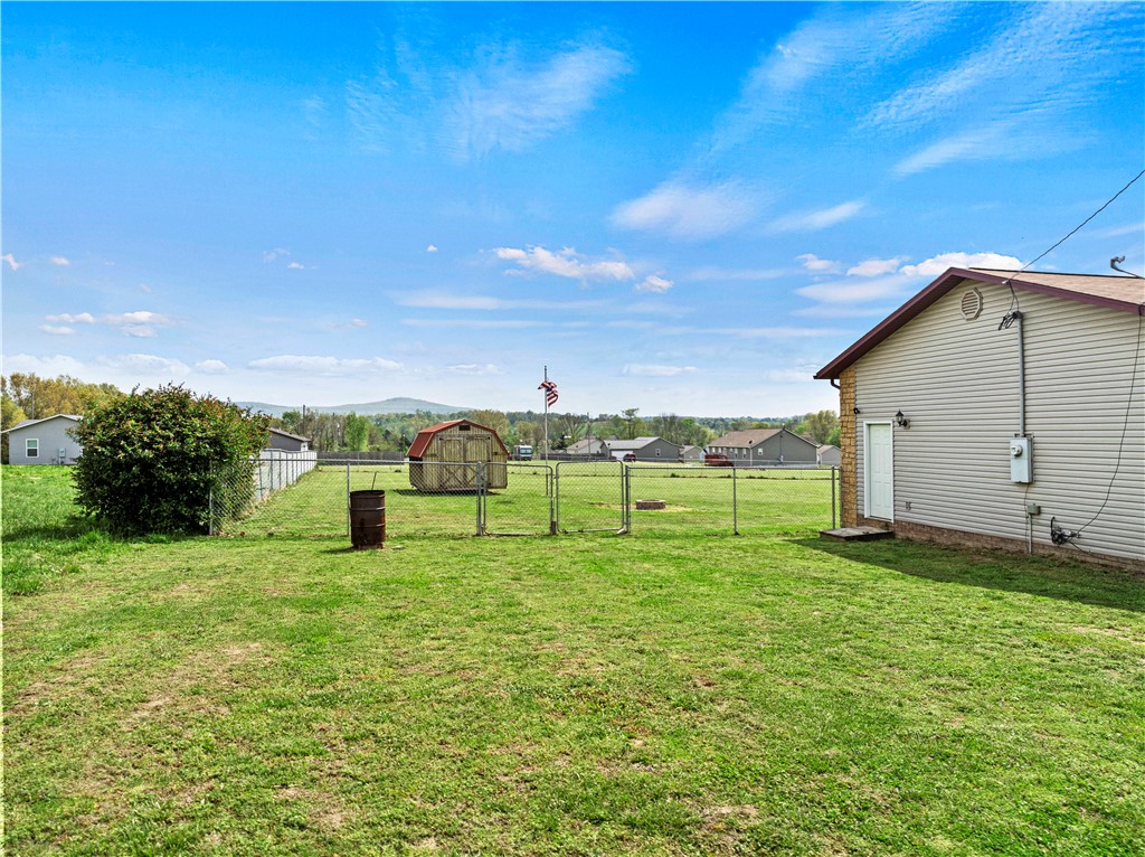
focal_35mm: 24
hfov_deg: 71.6
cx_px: 572
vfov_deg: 56.7
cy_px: 428
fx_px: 793
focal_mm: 12.29
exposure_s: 1/2000
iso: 120
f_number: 2.8
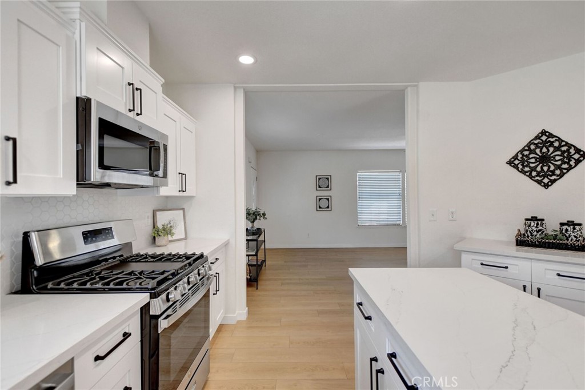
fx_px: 244
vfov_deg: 77.3
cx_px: 292
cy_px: 195
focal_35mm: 15
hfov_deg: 100.4
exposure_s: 1/100
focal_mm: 10
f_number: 5
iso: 400
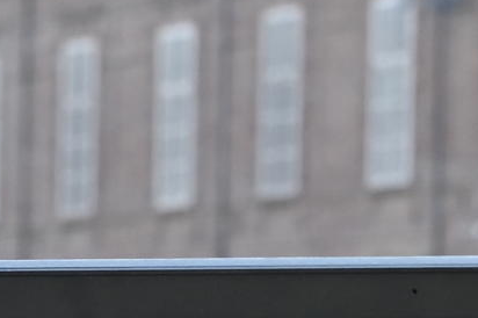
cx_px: 287
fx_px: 4949
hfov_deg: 5.5
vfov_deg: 3.6
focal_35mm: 373
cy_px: 836
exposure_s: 1/160
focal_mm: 50
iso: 400
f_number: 9
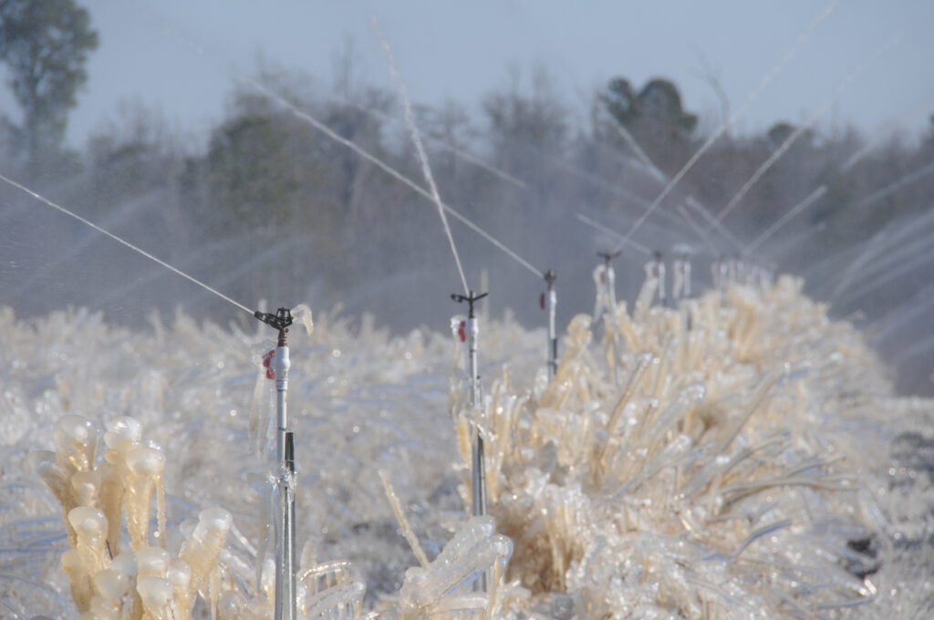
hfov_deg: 4.6
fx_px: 11660
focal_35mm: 450
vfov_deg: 3.0
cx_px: 467
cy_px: 310
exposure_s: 1/400
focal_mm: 300
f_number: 10
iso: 200
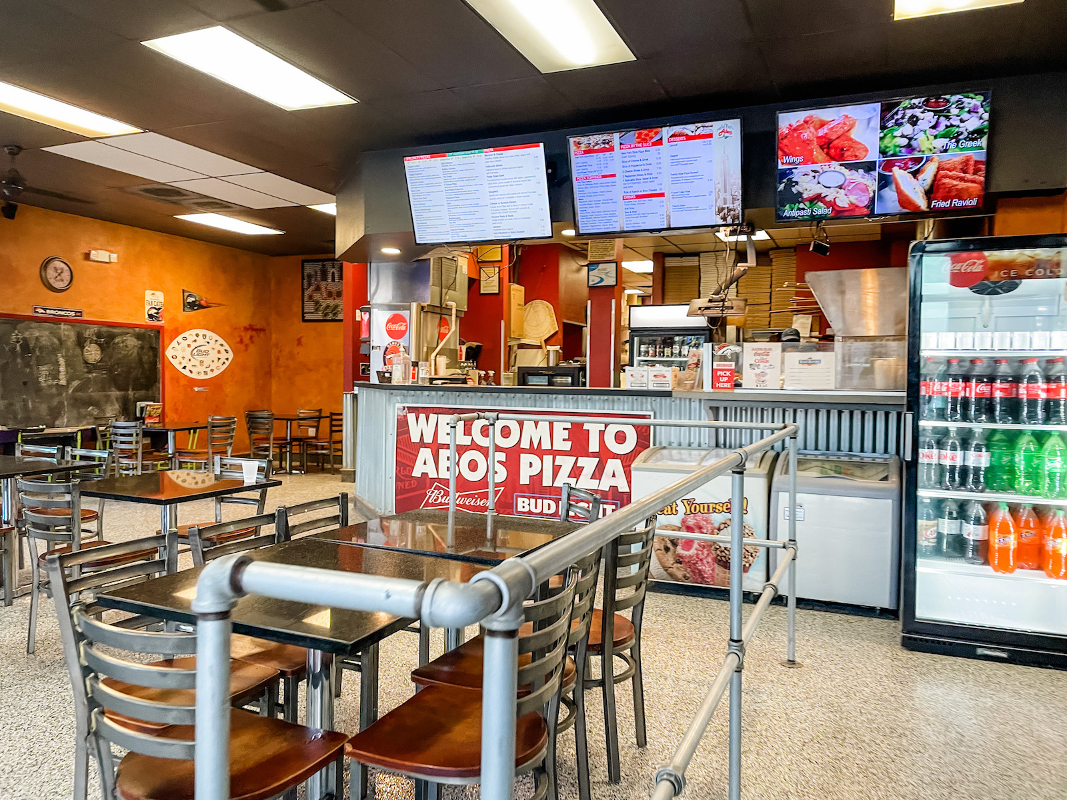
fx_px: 801
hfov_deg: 67.3
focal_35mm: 26
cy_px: 400
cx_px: 534
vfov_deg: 53.1
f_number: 1.6
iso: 125
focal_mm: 4.2
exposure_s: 1/65
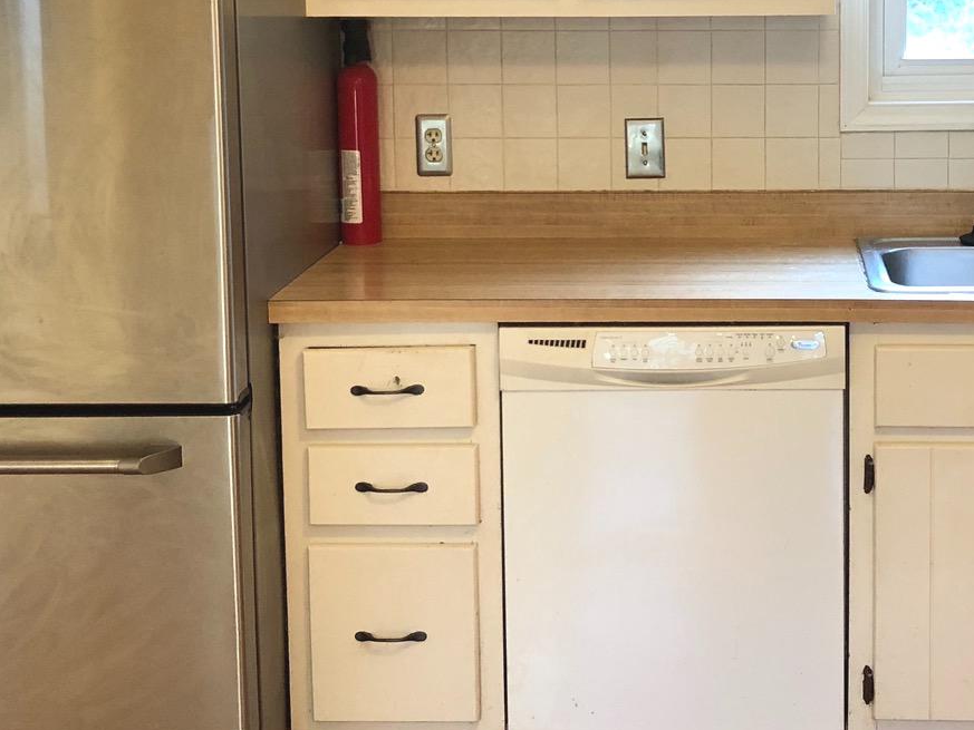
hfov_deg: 28.1
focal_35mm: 68
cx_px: 749
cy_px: 193
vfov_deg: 21.5
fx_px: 1914
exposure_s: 1/17
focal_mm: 3.99
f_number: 1.8
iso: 40
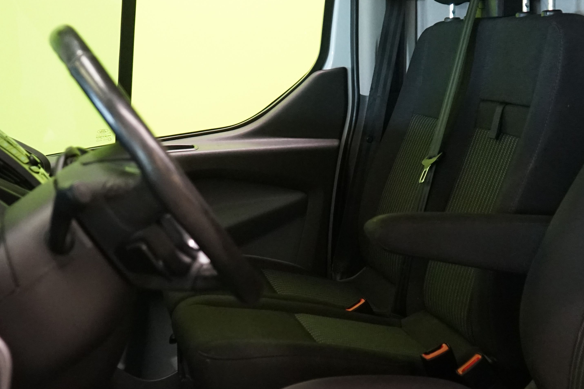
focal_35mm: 63
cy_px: 201
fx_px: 1022
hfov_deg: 31.9
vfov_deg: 21.6
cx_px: 292
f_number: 3.5
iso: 3200
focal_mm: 30
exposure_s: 1/160
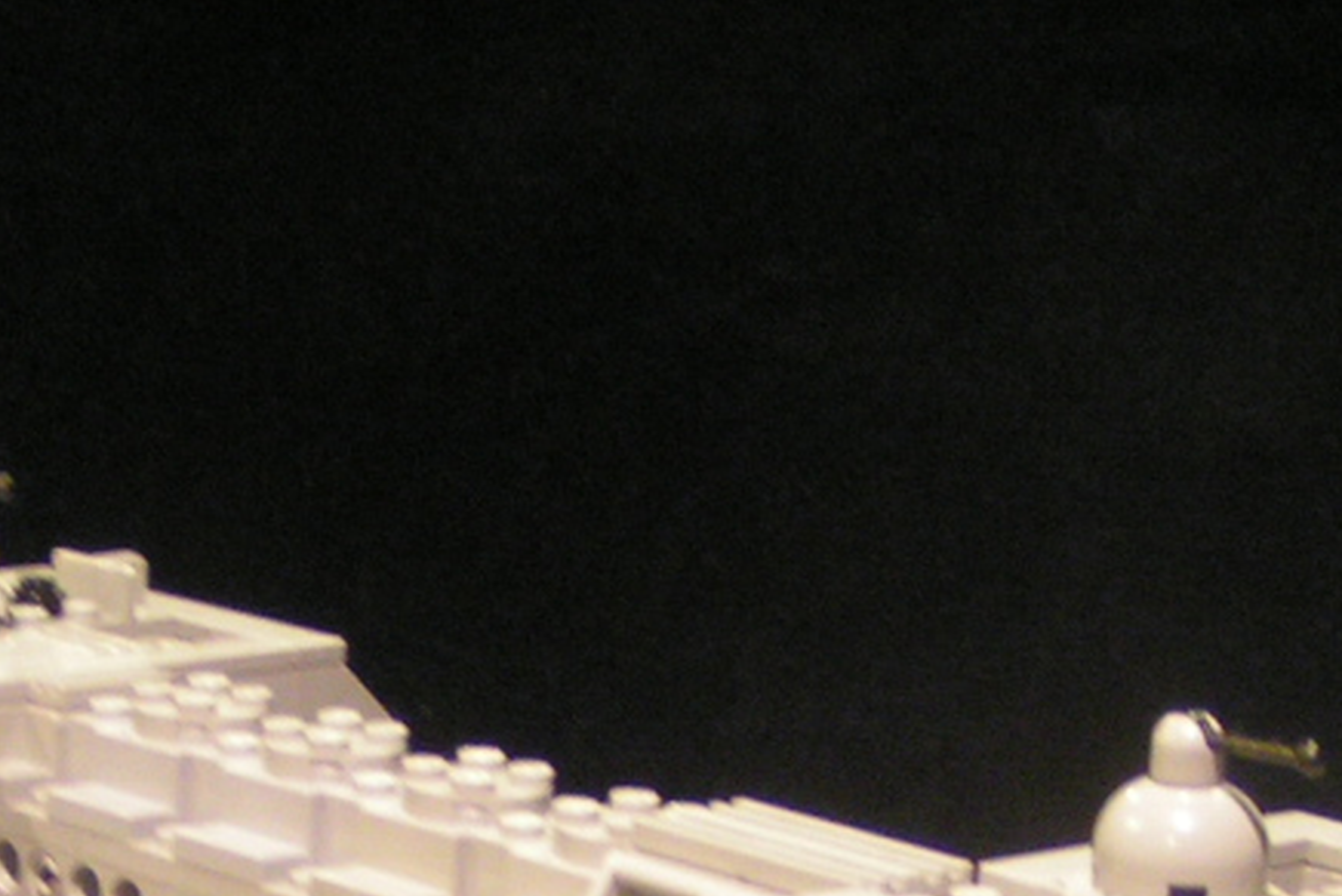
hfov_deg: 17.5
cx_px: 240
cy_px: 776
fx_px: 4325
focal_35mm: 116
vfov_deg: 11.8
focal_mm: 5.8
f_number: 2.8
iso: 200
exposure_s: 1/5
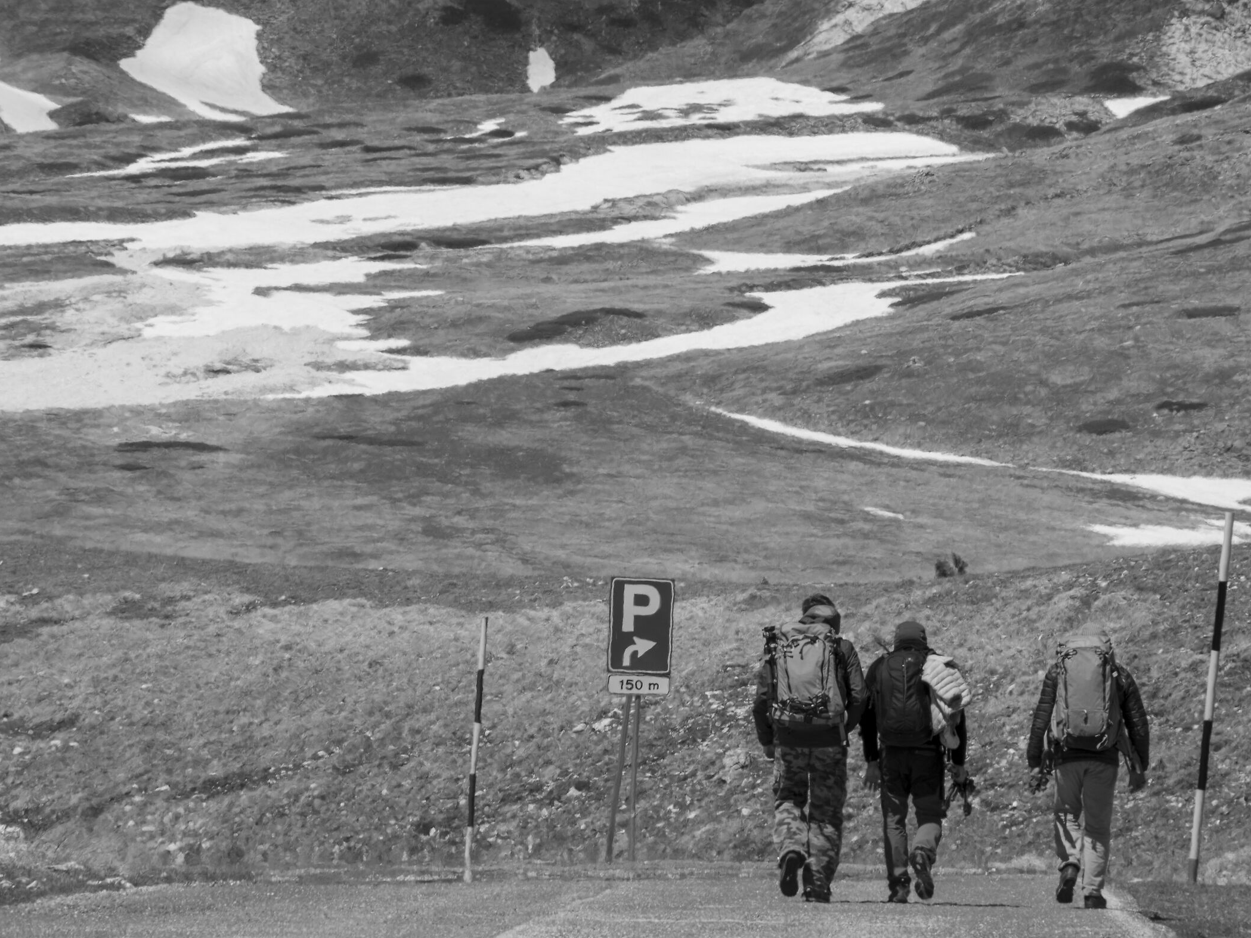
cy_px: 466
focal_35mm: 495
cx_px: 689
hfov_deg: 4.0
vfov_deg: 3.0
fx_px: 17887
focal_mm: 300
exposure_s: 1/100
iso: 100
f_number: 20
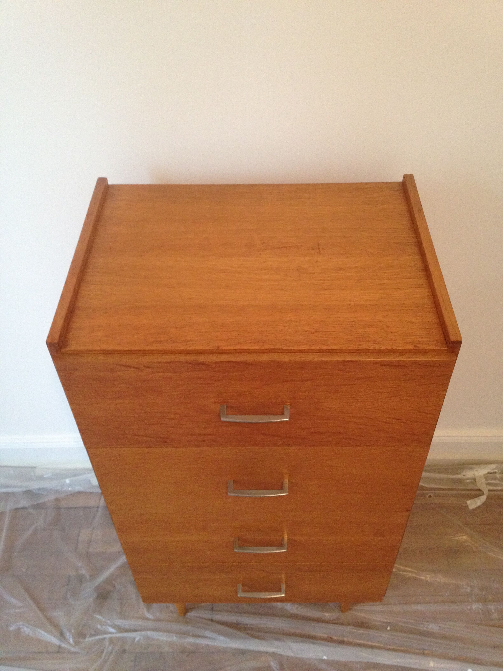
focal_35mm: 35
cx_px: 252
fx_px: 678
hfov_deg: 40.7
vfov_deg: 52.6
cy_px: 336
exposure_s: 1/20
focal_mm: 4.28
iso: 250
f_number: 2.4
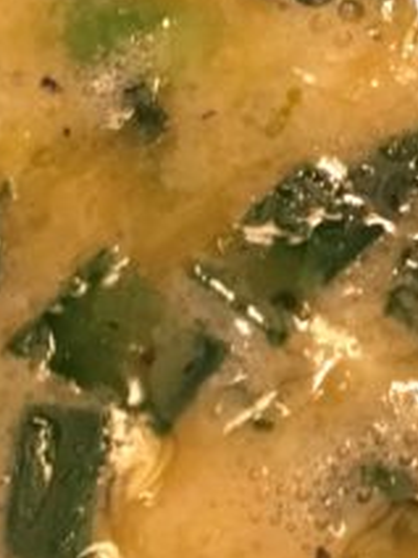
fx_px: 2254
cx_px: 686
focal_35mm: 140
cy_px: -18
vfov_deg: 13.9
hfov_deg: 10.1
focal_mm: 4.15
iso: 200
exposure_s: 1/17
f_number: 2.2
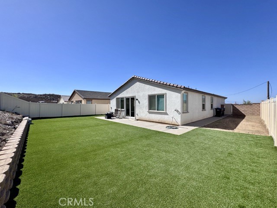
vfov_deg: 85.7
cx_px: 138
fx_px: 112
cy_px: 104
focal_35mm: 14
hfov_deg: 102.1
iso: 50
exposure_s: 1/2674
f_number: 2.2
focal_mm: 2.22
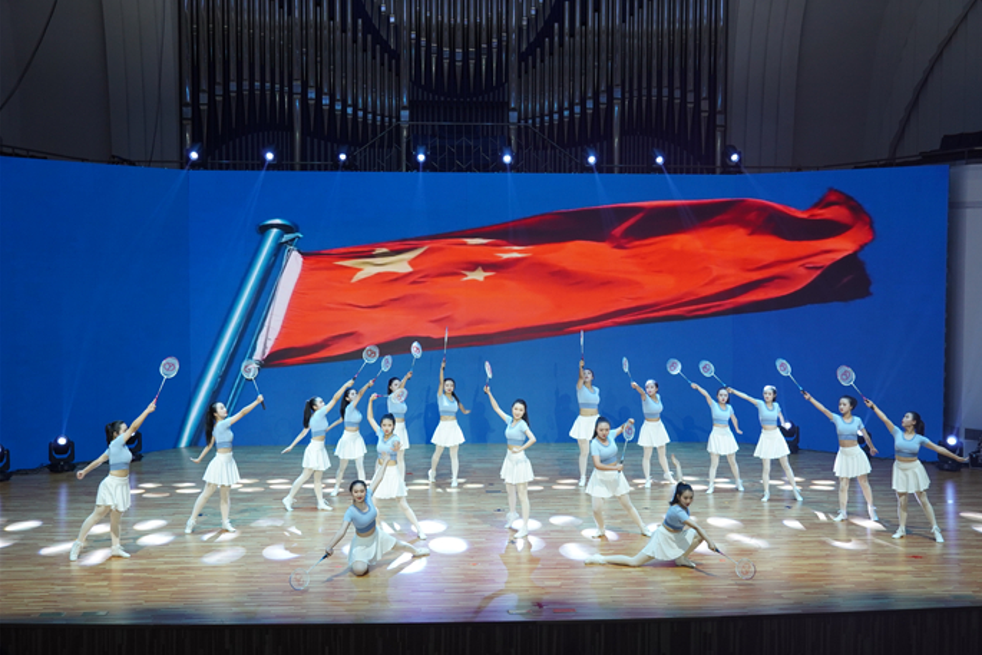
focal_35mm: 49
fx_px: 1337
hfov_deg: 40.3
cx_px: 500
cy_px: 331
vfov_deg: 27.5
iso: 500
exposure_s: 1/60
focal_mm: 32
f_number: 4.5
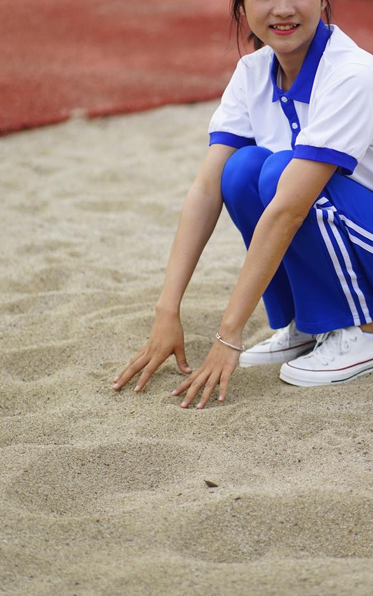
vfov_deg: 15.3
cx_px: 265
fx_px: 2213
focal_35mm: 136
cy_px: 187
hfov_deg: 9.6
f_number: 1.8
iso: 100
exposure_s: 1/800
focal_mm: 85
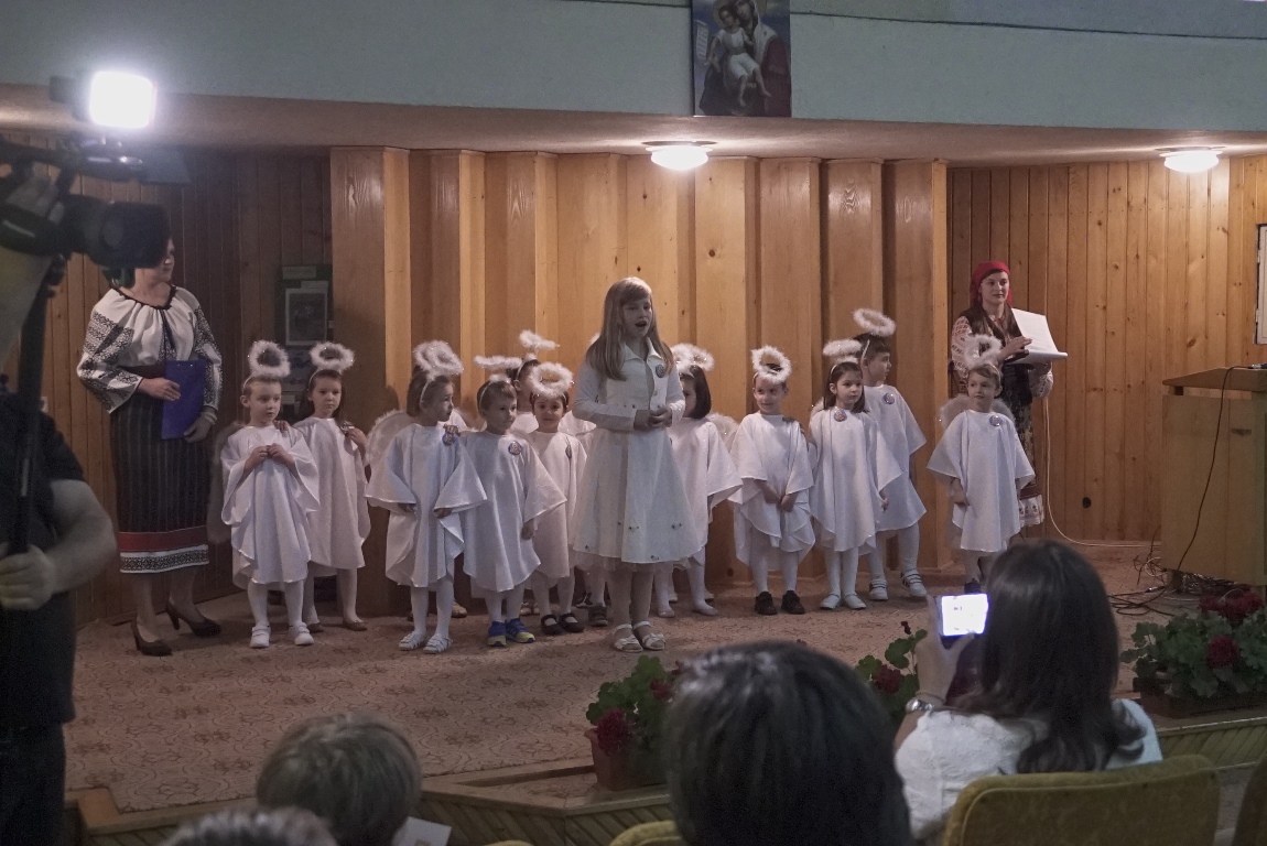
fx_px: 1725
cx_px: 634
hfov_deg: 40.3
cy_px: 423
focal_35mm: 49
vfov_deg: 27.6
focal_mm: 33
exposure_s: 1/125
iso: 12800
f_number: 4.5
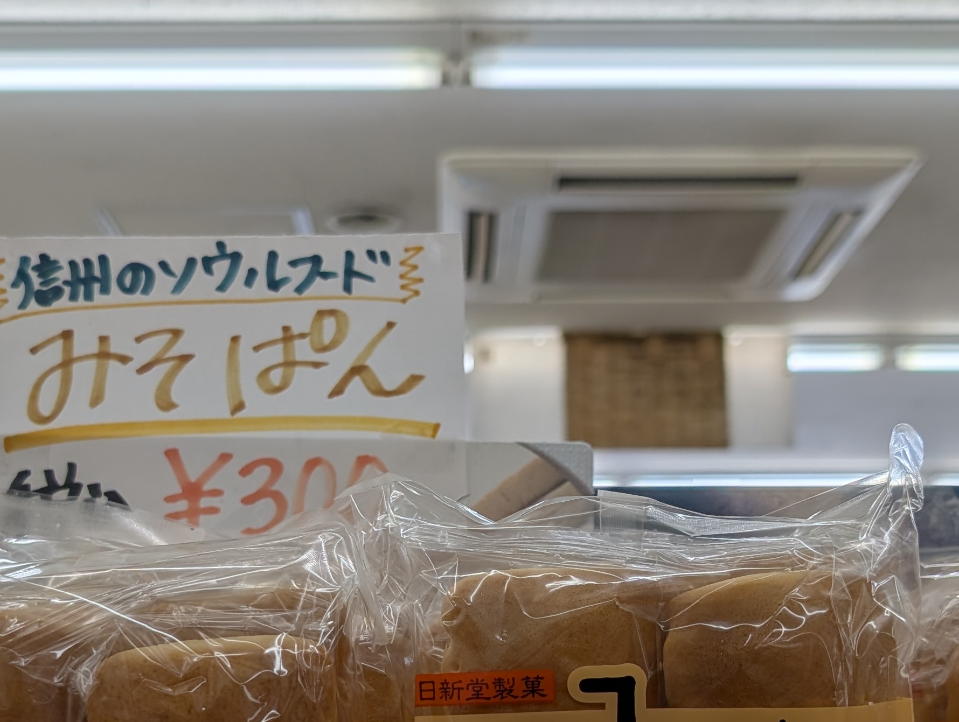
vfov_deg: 25.8
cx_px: 456
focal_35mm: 55
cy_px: 640
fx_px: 1526
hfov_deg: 34.9
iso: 30
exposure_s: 1/2481
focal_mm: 6.9
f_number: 1.68
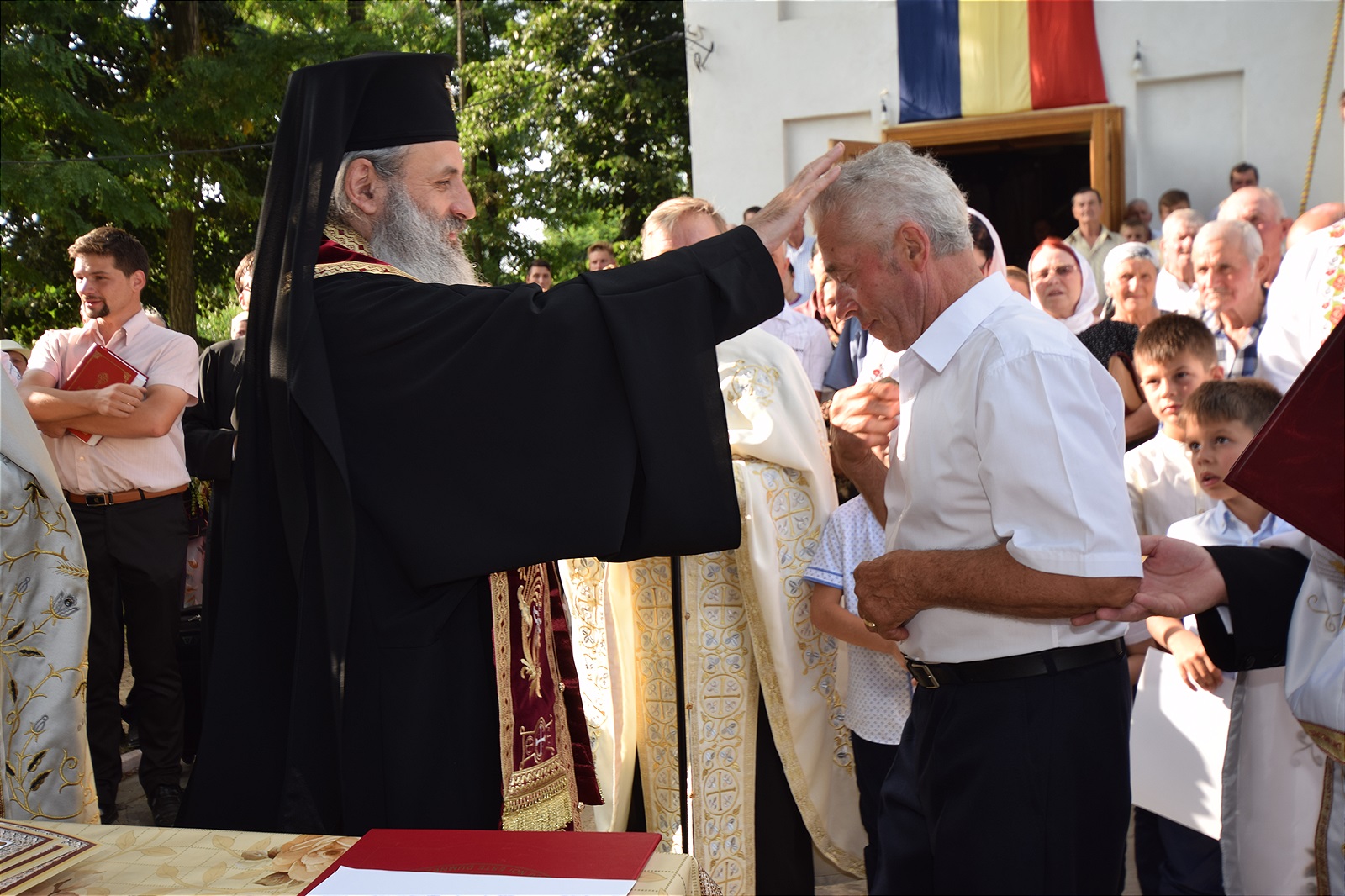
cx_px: 672
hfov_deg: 53.1
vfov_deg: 36.9
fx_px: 1345
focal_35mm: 36
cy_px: 448
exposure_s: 1/80
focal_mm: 24
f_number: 5.6
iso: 100
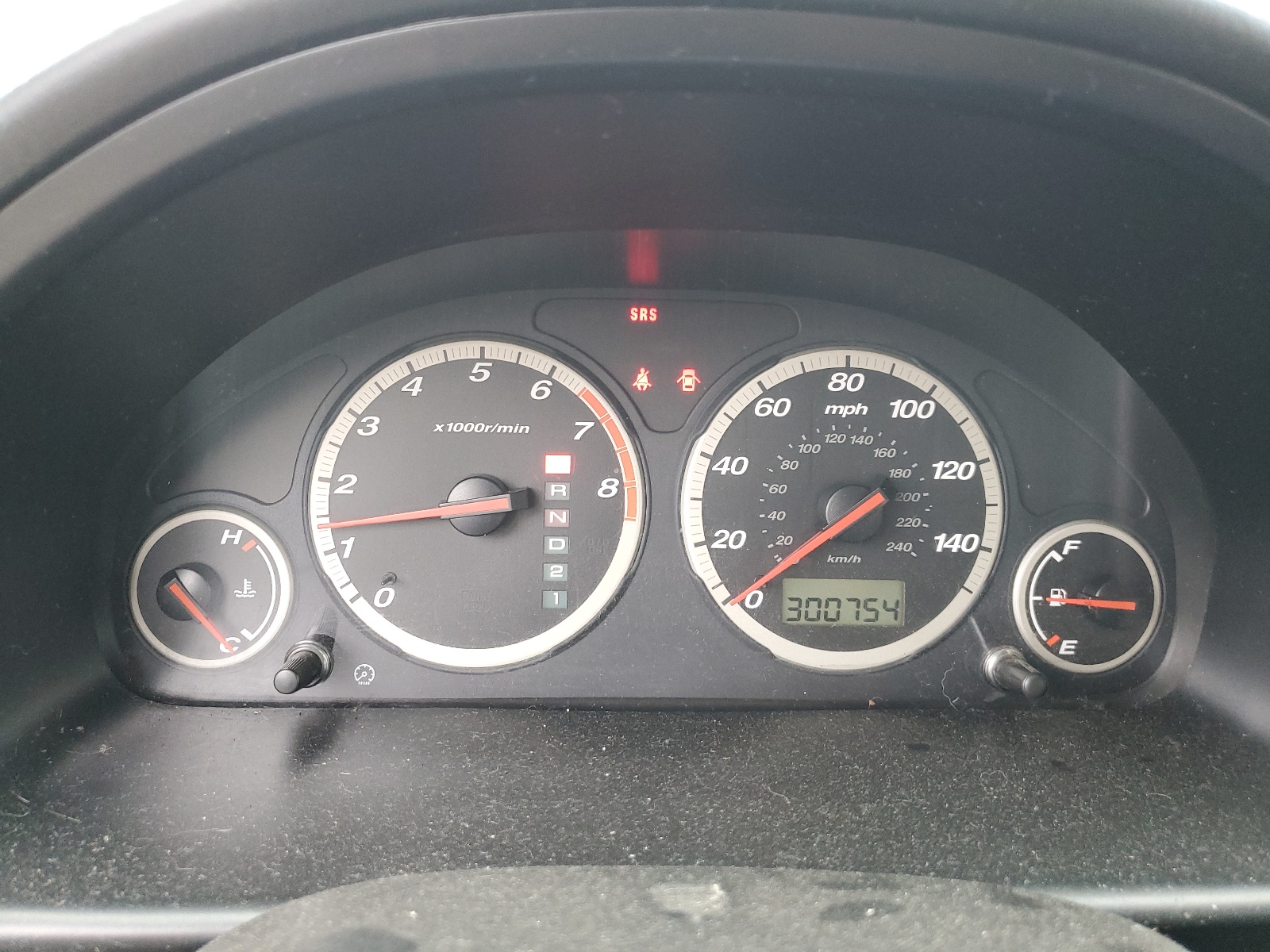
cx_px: 635
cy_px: 476
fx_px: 954
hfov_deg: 67.3
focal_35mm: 26
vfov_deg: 53.1
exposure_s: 1/60.2
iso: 148
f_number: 1.5
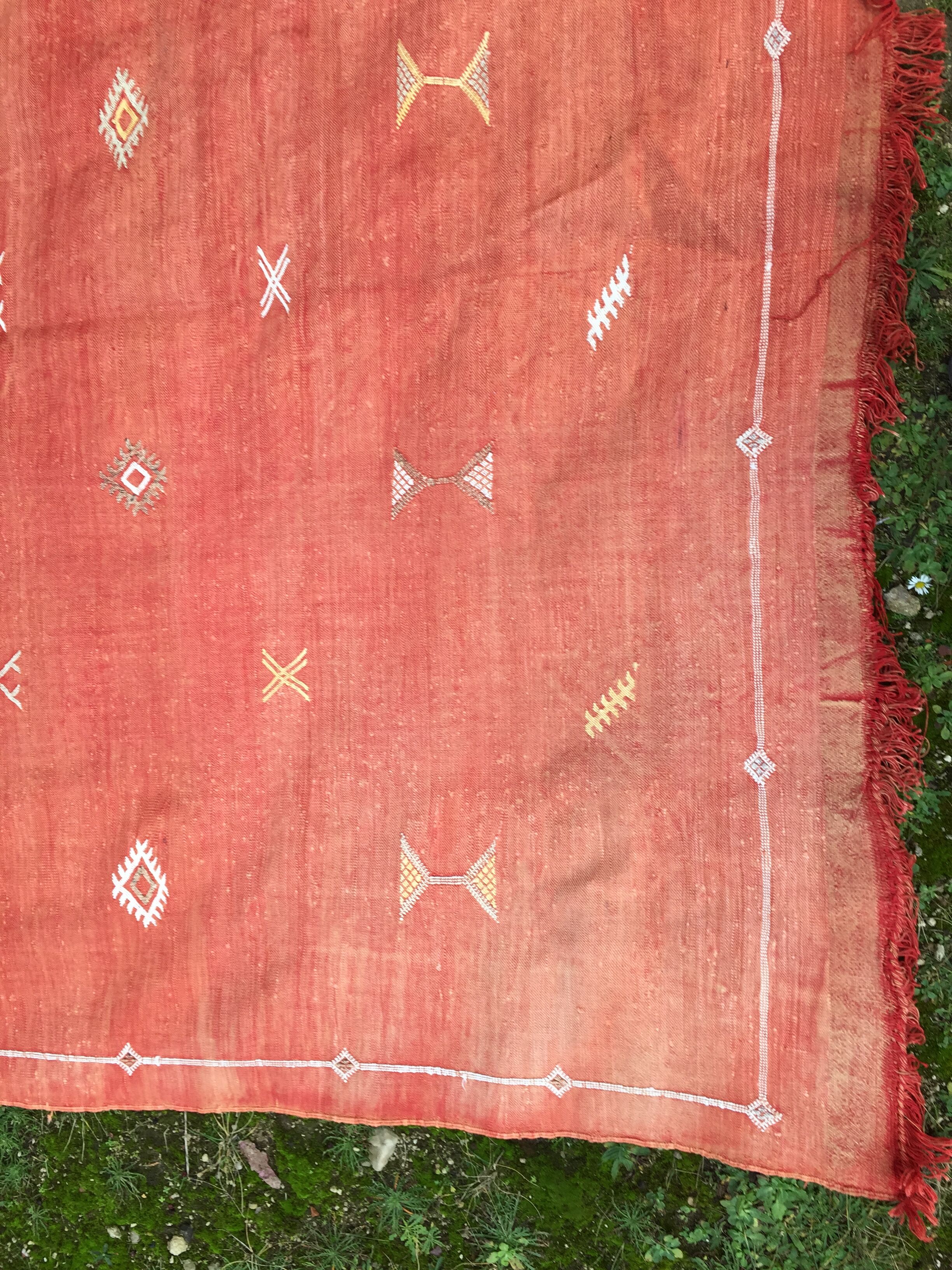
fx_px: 1063
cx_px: 476
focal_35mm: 29
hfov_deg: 48.2
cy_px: 635
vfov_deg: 61.7
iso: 40
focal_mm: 4.15
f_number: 2.2
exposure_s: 1/50
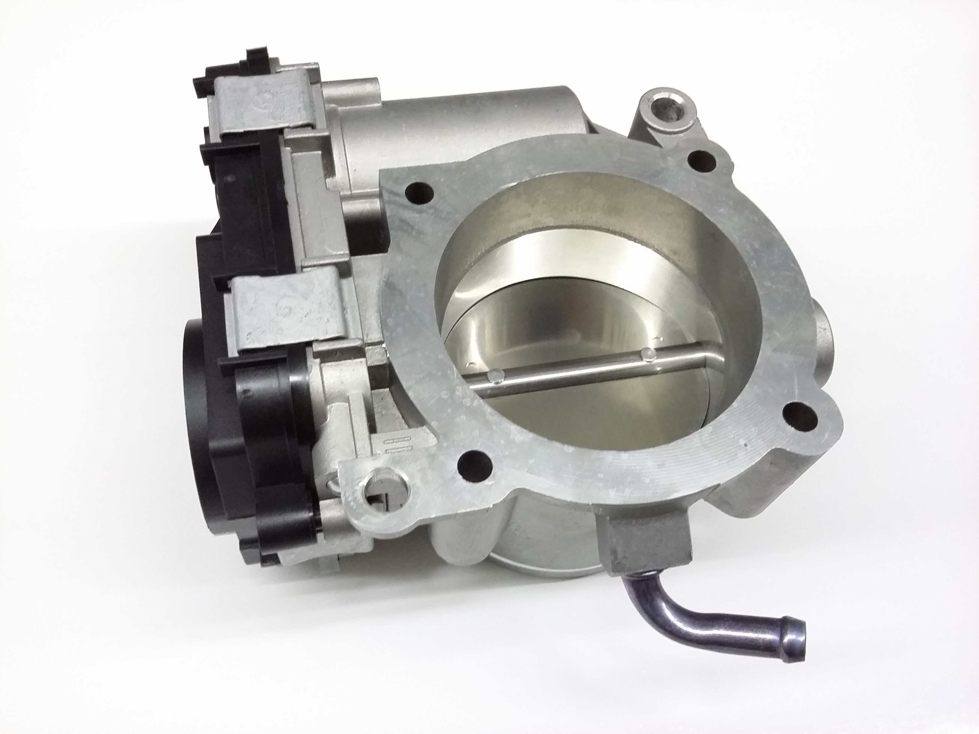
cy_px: 367
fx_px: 905
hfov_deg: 56.8
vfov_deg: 44.2
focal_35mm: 32
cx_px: 490
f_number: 2.4
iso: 200
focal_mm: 3.4
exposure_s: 1/15
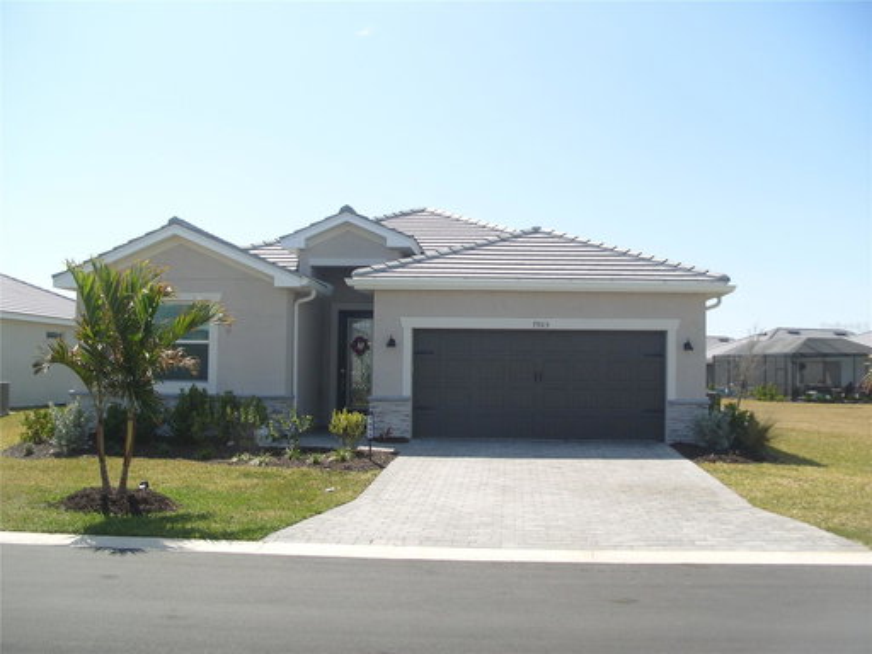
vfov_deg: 40.7
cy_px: 327
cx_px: 436
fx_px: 882
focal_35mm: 35
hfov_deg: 52.6
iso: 80
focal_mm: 7.8
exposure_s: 1/2000
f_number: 2.8
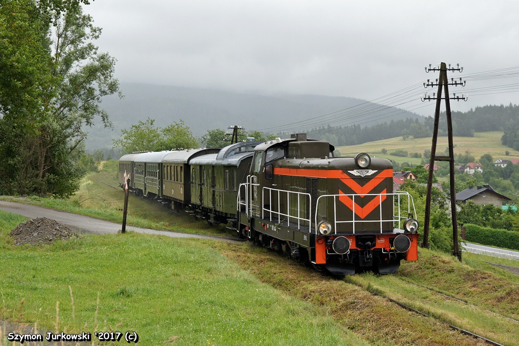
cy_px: 173
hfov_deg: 29.9
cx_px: 260
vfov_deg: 20.2
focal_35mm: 68
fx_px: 973
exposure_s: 1/1000
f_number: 4
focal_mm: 45
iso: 200
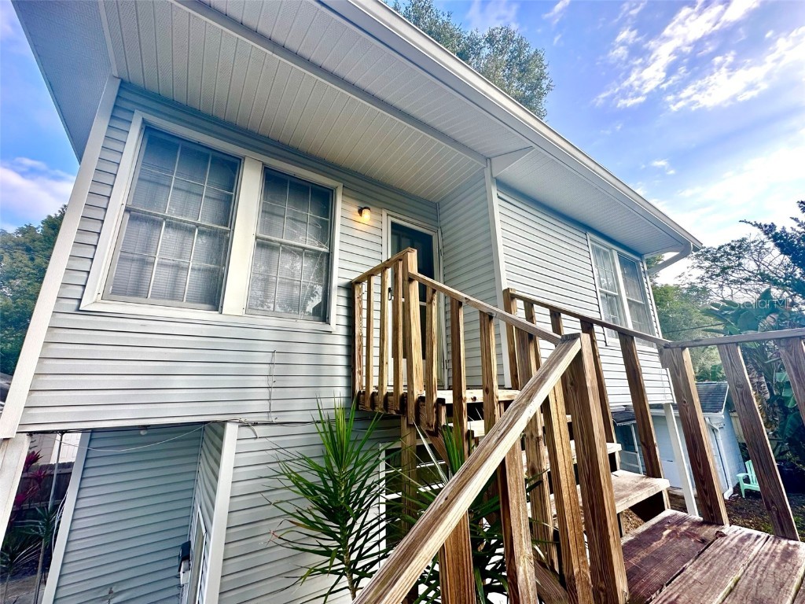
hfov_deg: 102.1
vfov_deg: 85.7
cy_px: 302
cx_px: 402
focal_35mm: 14
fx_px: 326
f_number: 2.2
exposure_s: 1/312
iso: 40
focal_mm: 2.22
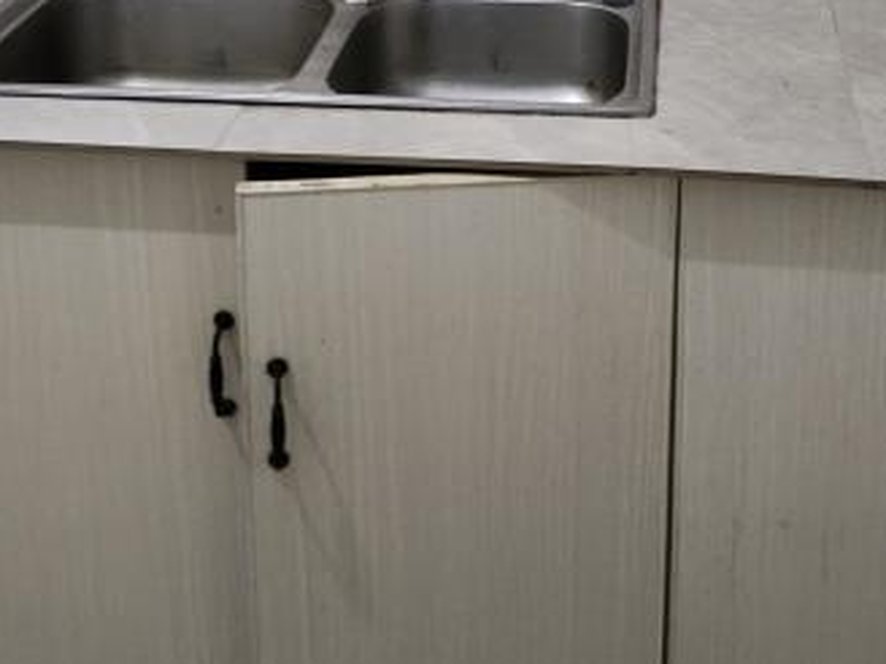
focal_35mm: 61
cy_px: -108
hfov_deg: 31.6
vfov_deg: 22.4
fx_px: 1561
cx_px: 538
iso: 1424
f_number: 1.79
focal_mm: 4.71
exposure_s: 1/25
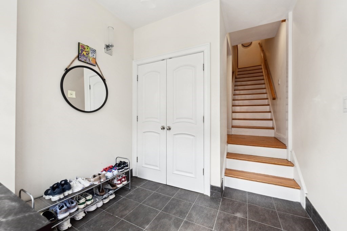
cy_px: 116
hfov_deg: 104.3
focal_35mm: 14
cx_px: 174
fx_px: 135
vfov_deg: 81.1
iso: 100
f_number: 8
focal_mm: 14
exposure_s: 1/10
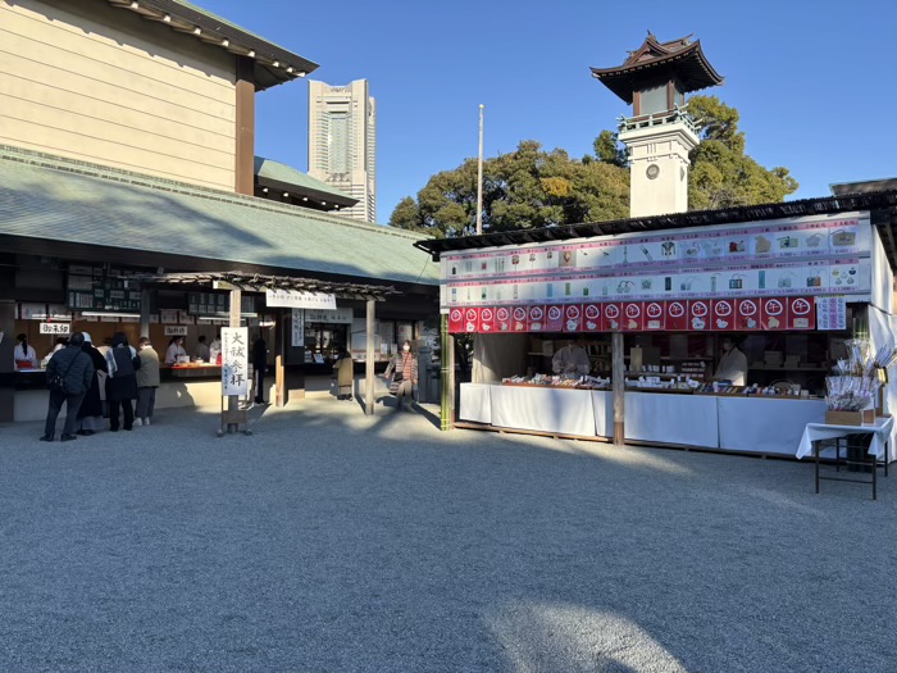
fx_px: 674
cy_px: 336
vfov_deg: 53.1
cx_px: 448
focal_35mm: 26
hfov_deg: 67.3
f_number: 1.6
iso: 50
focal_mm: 5.96
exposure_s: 1/1642
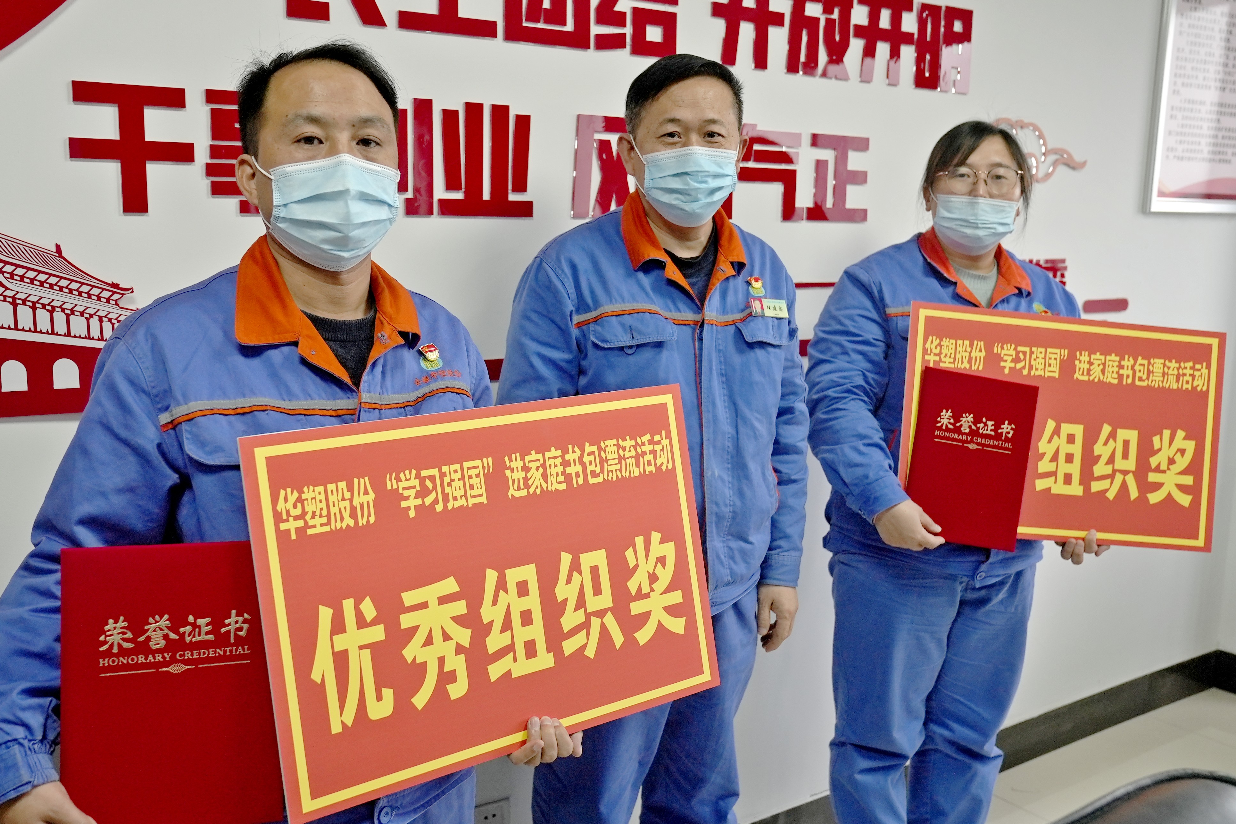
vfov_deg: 40.0
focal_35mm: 33
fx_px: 1133
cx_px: 576
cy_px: 421
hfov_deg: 57.2
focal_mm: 30
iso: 1250
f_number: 4
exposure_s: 1/160
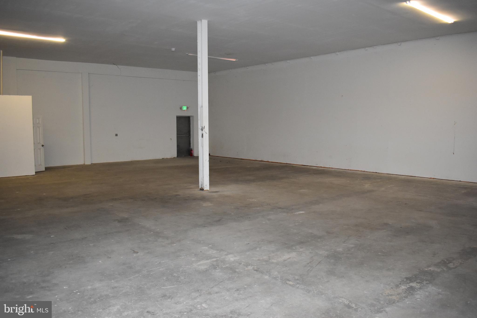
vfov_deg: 43.6
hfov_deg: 61.9
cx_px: 238
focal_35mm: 30
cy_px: 159
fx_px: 397
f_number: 3.5
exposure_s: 1/60
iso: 1600
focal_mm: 20
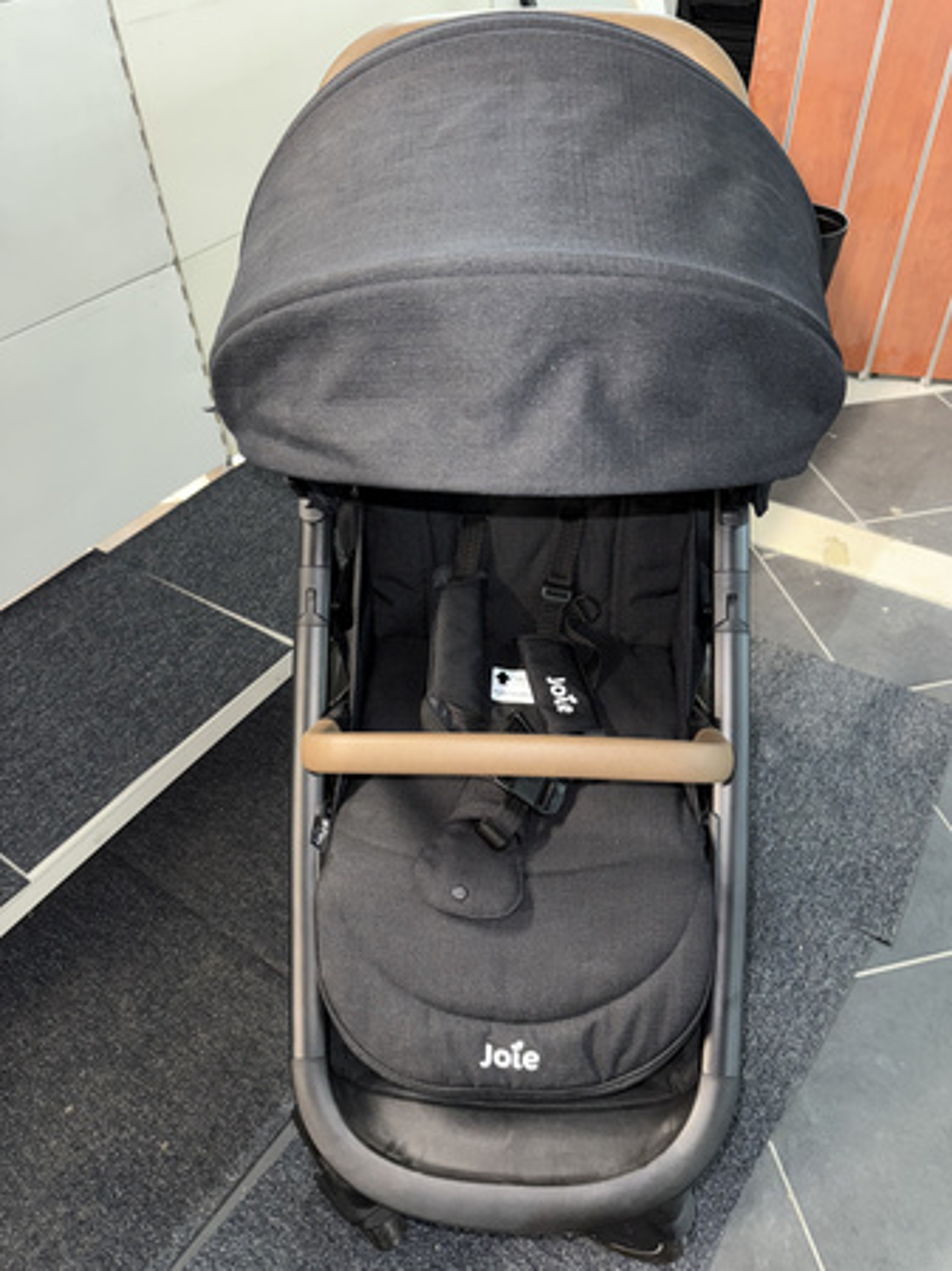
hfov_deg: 56.8
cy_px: 636
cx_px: 476
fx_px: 881
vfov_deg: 71.6
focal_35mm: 24
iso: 160
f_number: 1.78
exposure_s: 1/10
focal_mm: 6.76
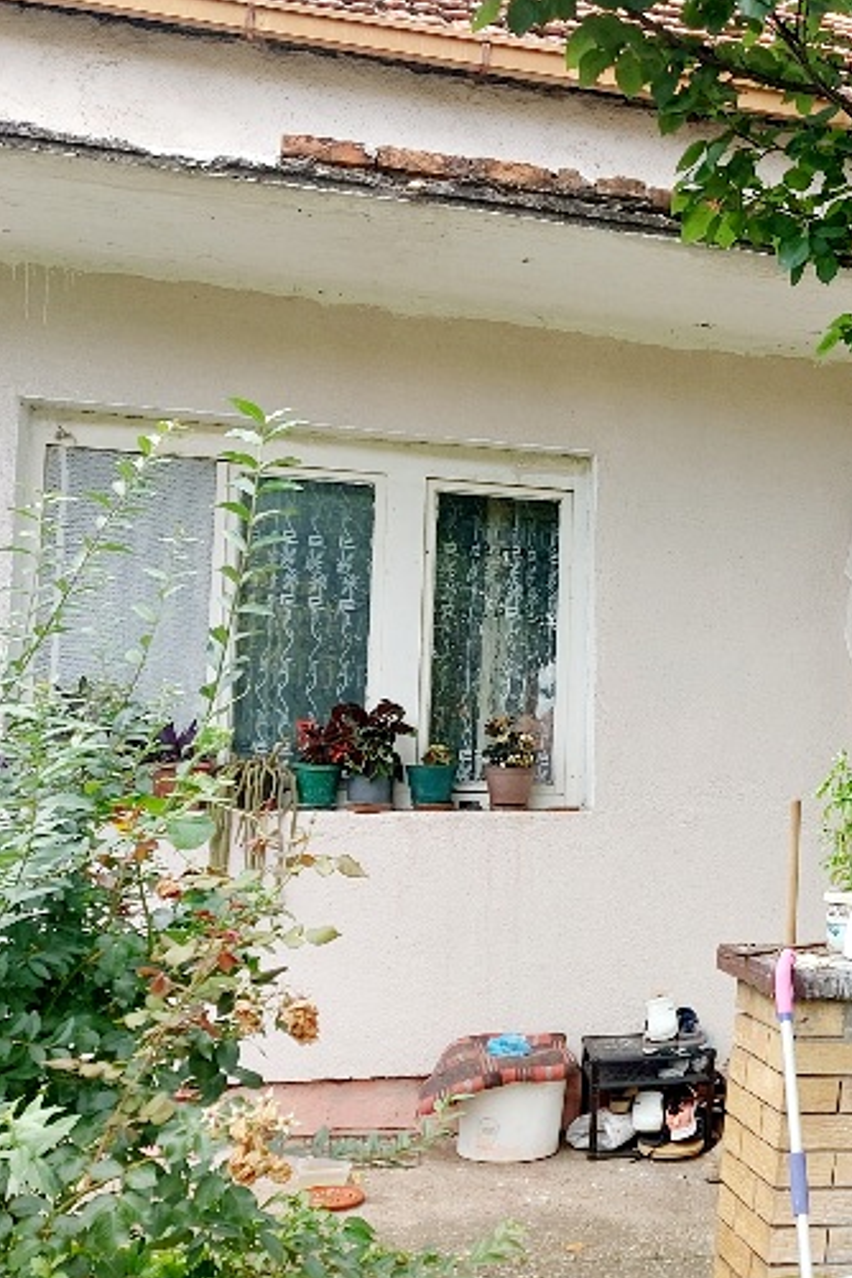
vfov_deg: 42.7
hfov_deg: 26.4
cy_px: 657
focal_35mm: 46
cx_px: 985
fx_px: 1633
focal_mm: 5.23
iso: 32
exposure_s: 1/122
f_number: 1.8
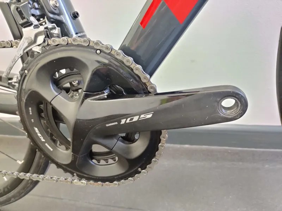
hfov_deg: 65.3
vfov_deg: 51.4
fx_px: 220
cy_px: 106
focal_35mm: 27
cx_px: 141
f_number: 1.65
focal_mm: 4.75
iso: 1250
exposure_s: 1/20
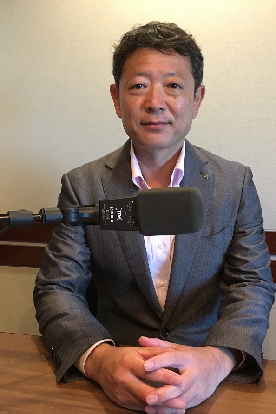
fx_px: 471
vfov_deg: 47.4
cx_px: 152
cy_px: 211
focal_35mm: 41
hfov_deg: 32.6
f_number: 2.2
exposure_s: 1/15
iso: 200
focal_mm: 4.15
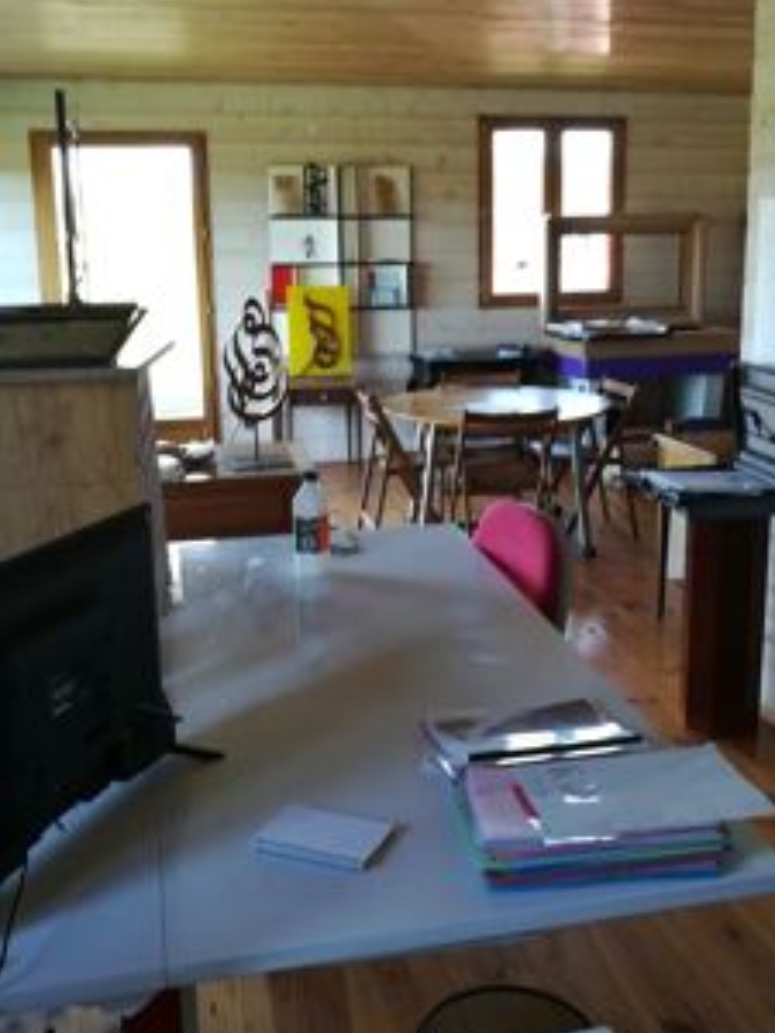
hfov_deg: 38.6
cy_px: 470
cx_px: 441
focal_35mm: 37
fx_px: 1104
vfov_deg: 50.1
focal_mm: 3.83
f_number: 2.2
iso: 80
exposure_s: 1/33.3
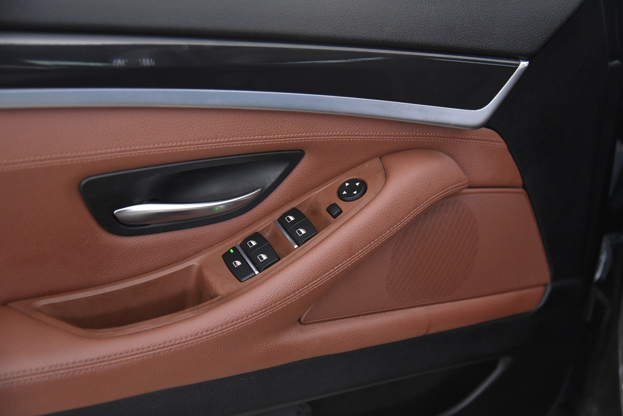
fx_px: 900
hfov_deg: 38.2
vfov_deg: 26.0
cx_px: 312
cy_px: 208
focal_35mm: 52
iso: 4000
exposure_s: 1/25
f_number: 4
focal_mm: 52
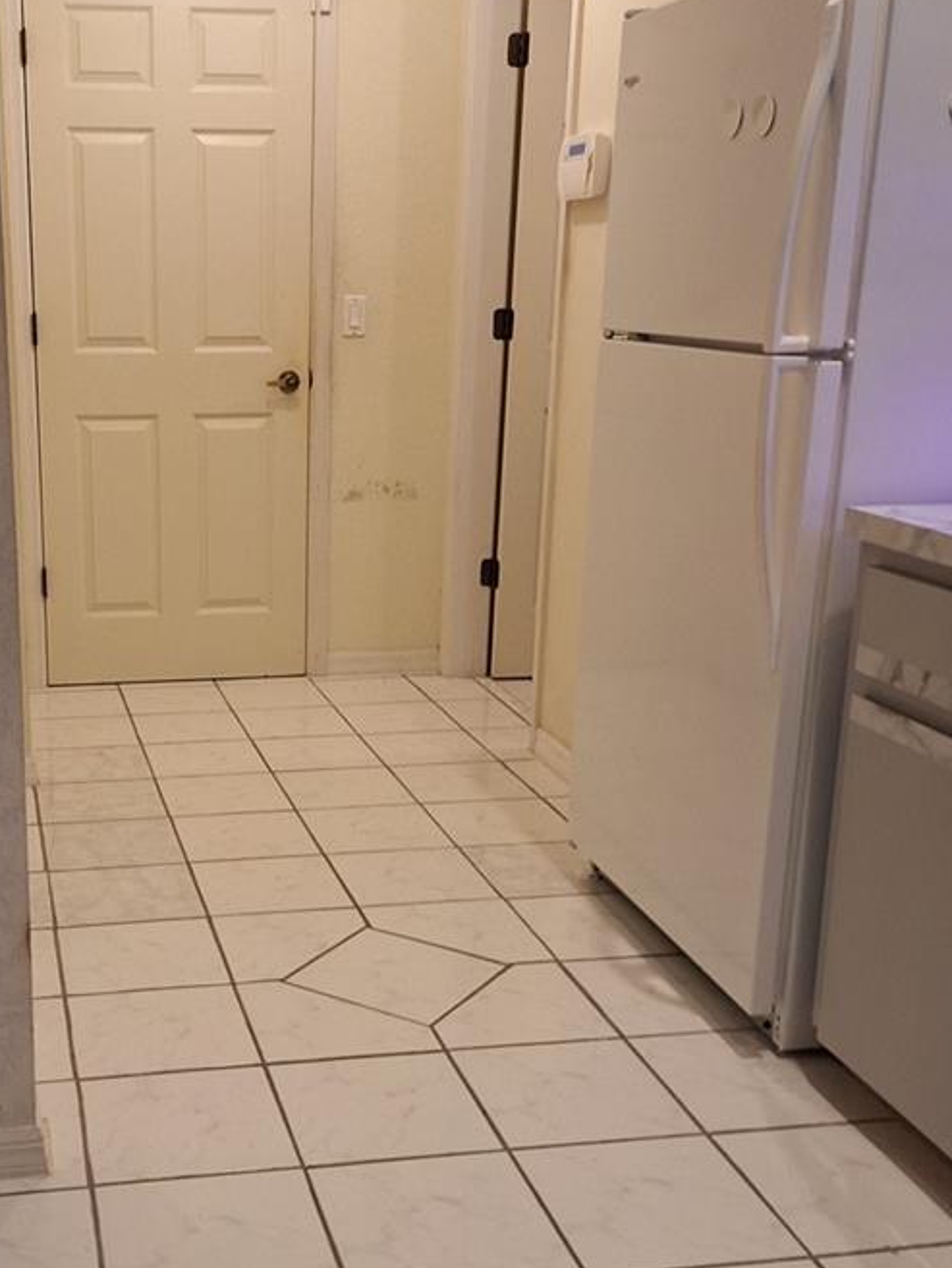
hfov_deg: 33.6
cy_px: 670
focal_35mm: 42
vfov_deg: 44.8
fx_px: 1540
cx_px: 230
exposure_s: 1/40
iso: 200
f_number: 1.8
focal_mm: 5.54
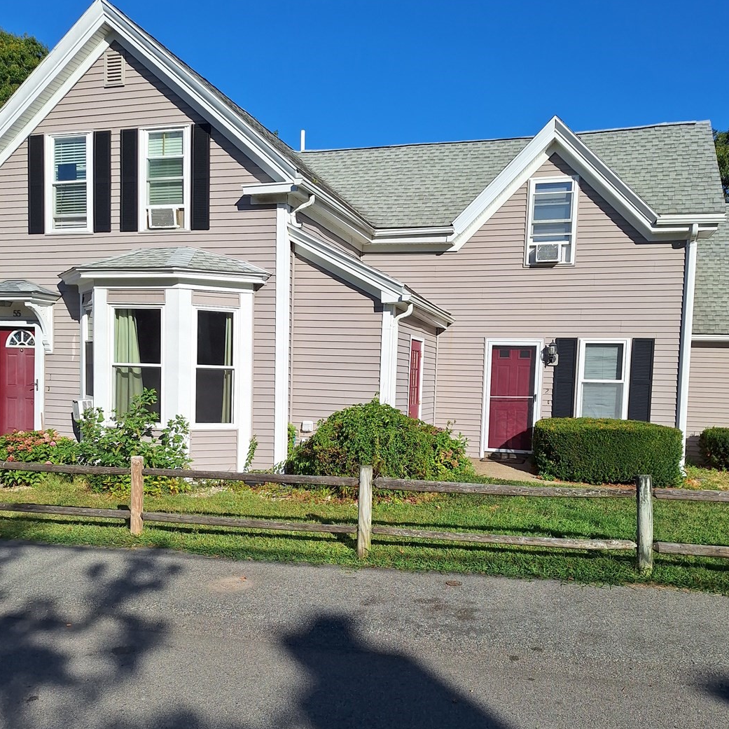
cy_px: 418
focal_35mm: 30
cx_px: 366
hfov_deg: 54.0
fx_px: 715
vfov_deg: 53.8
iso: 40
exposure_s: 1/4717
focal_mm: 5.54
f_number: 1.8
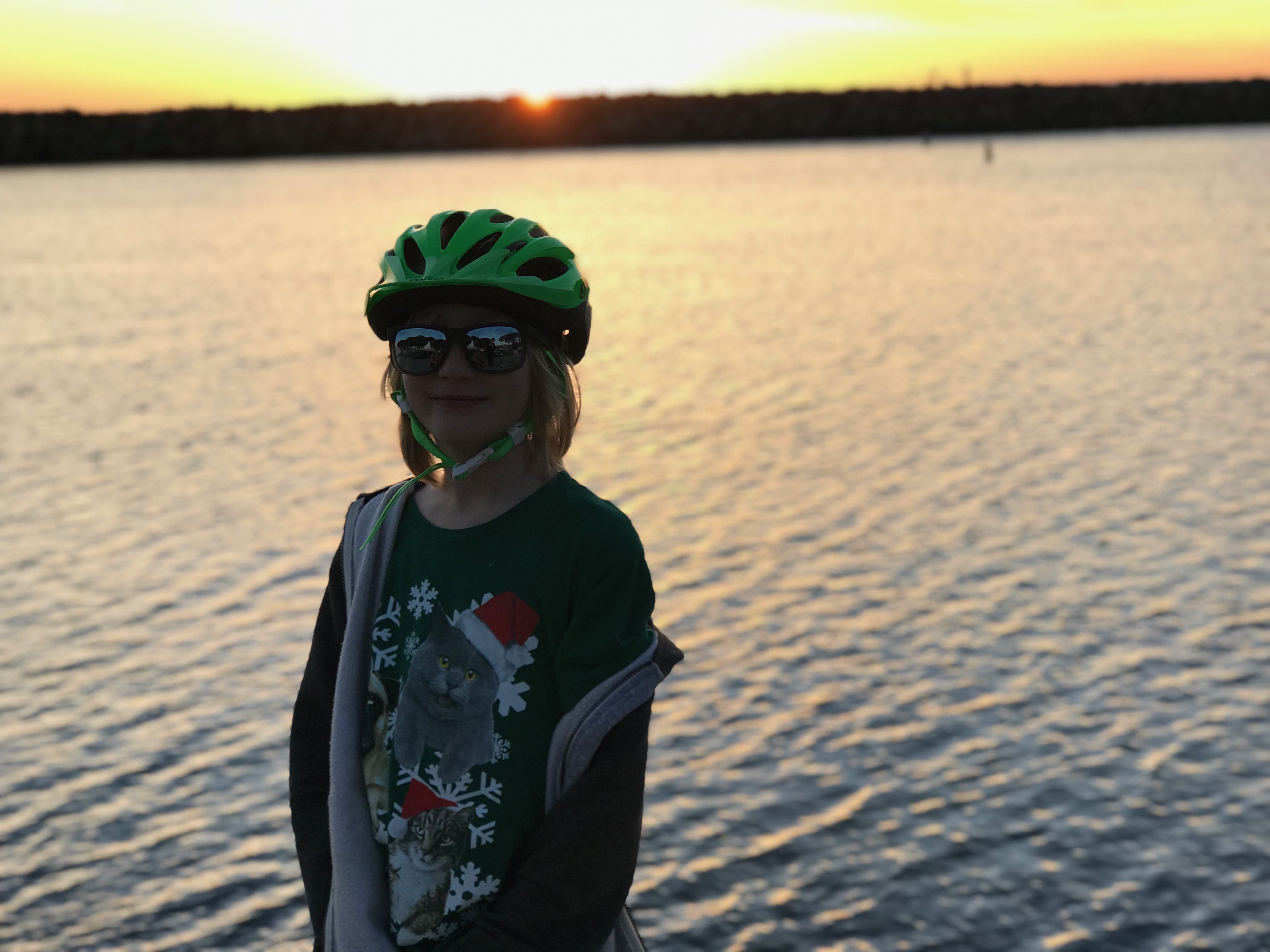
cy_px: 476
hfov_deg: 33.8
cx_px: 635
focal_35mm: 57
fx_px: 2091
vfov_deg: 25.7
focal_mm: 6.6
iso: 20
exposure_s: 1/120
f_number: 2.8
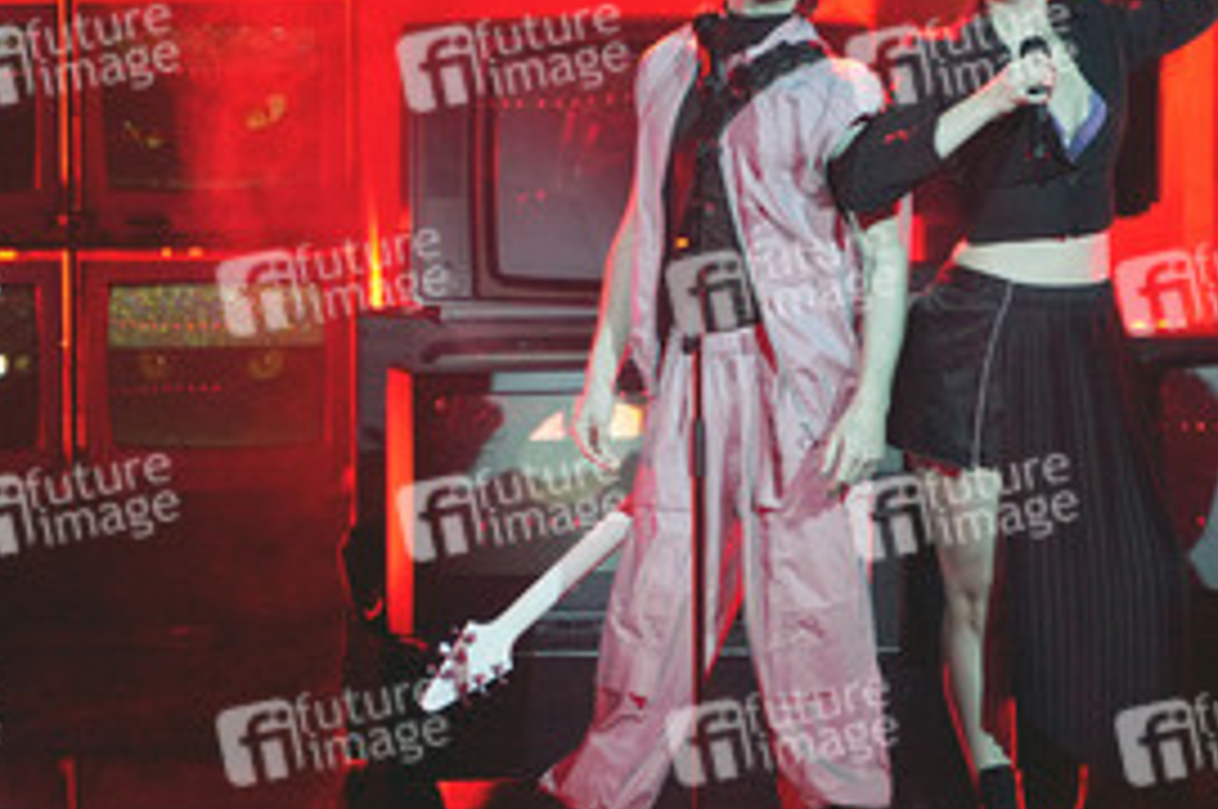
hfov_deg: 4.1
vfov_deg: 2.7
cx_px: 843
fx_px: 16862
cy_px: 396
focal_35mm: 499
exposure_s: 1/100
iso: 2500
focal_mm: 200
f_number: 5.6
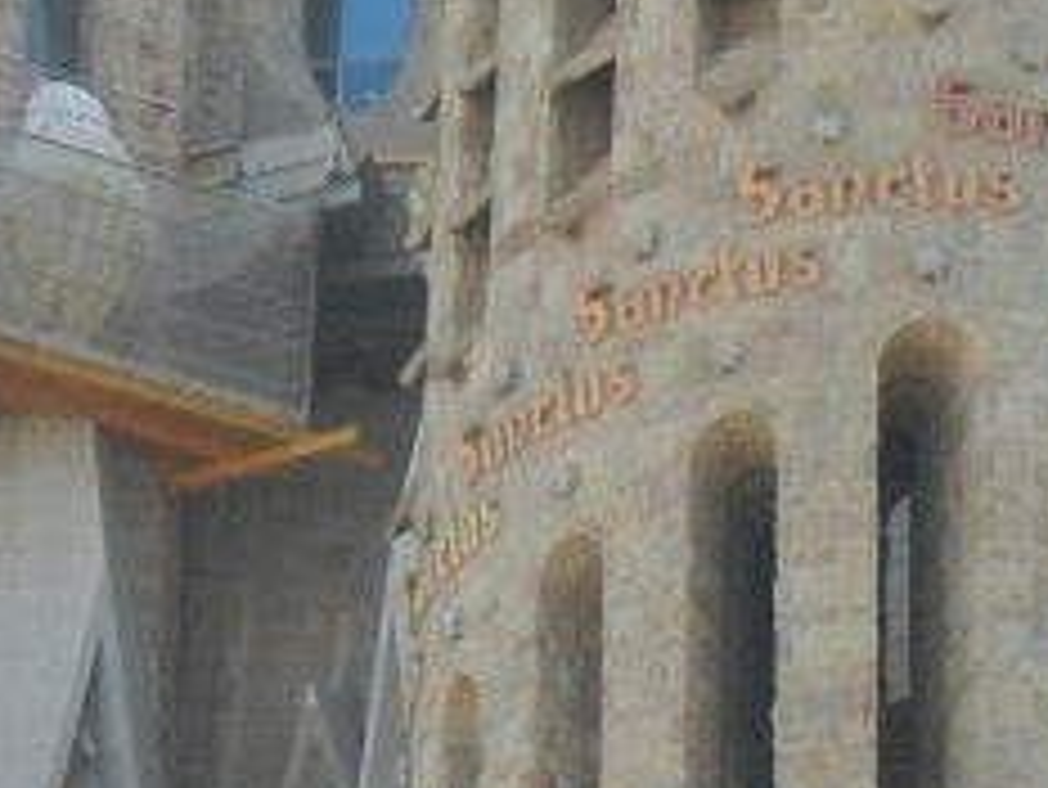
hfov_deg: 5.8
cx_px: -40
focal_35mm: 338
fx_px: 10238
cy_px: 702
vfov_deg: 4.4
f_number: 4.3
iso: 160
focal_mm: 13.9
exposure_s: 1/384
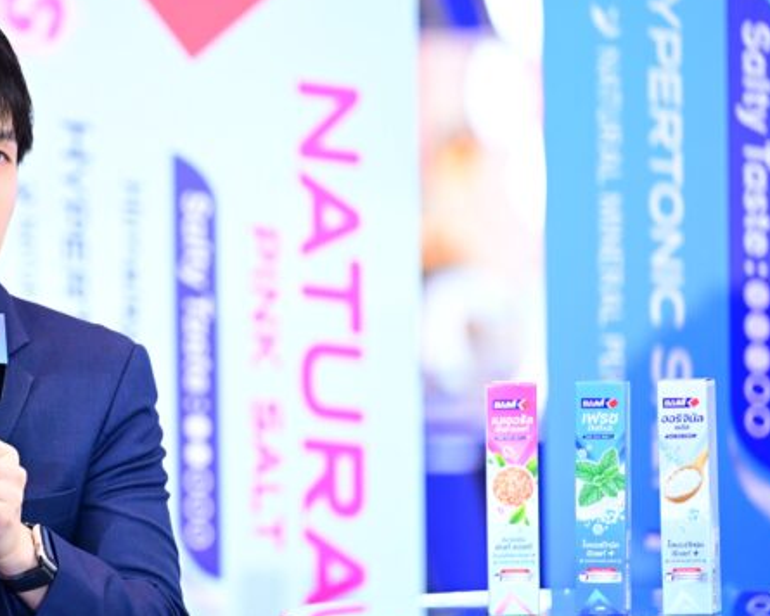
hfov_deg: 6.4
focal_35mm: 304
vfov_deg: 5.1
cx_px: 104
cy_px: 296
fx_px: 6928
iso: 2000
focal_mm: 180
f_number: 2.8
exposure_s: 1/160
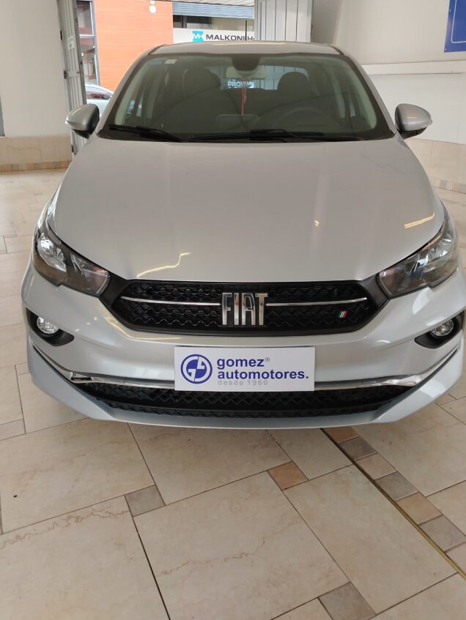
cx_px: 234
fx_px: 520
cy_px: 251
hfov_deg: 48.3
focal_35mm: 29
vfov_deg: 61.2
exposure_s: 1/100
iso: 275
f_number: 1.75
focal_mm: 5.25
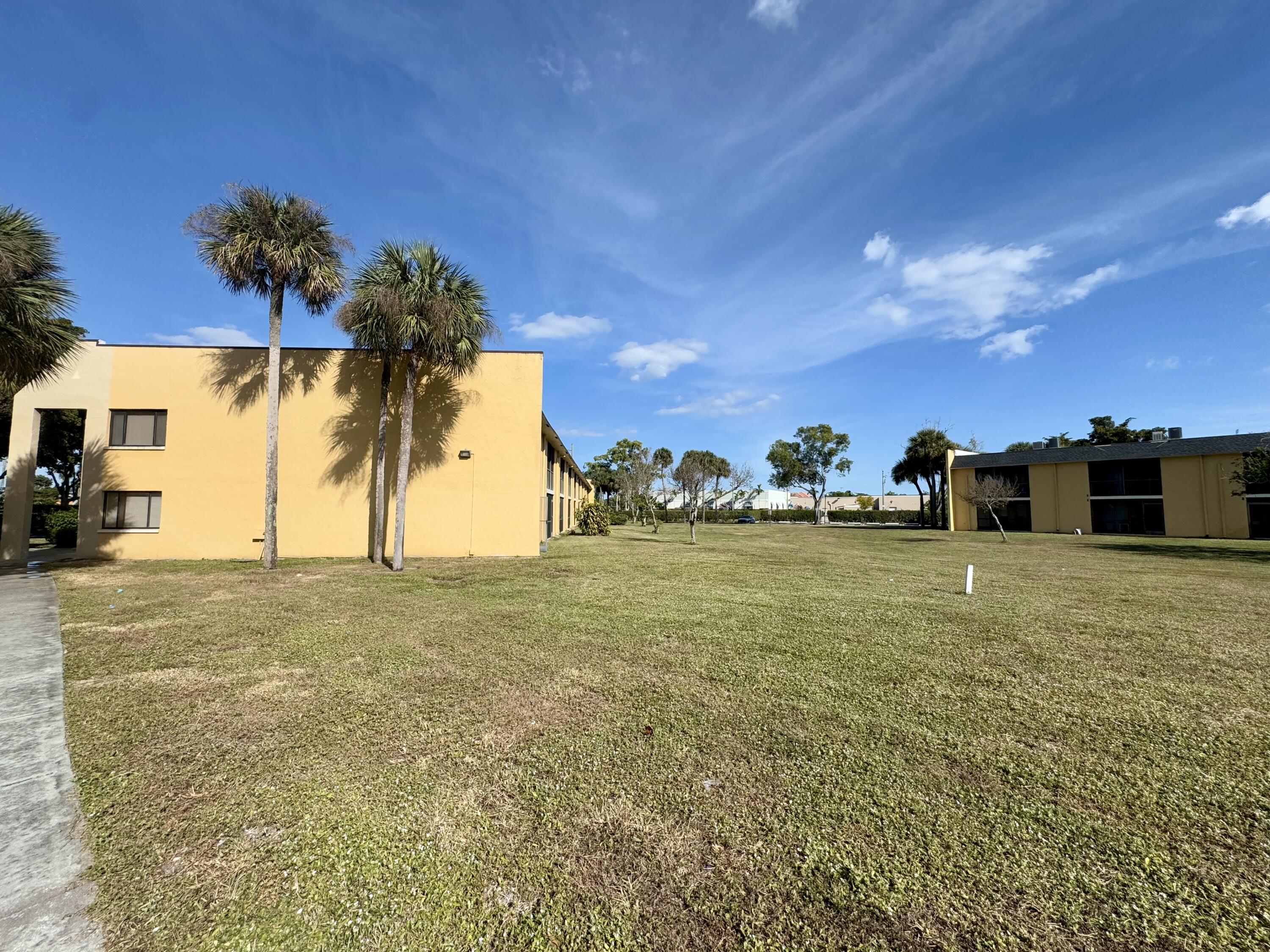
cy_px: 476
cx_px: 635
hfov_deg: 102.1
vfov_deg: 85.7
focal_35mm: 14
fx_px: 514
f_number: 2.2
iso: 50
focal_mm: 2.22
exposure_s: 1/2985
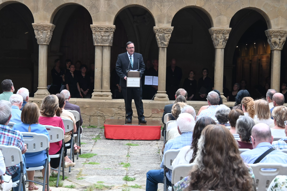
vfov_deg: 18.2
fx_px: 598
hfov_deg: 27.0
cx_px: 144
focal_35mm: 75
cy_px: 96
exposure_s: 1/80
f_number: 6.3
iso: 800
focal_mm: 50
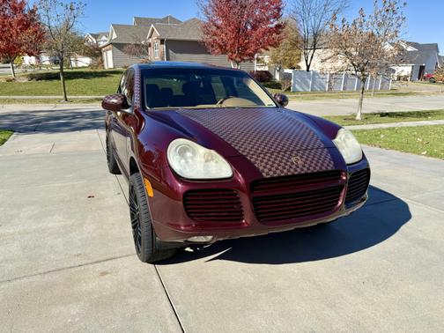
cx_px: 222
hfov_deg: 71.6
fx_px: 308
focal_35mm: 24
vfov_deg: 56.8
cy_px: 166
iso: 80
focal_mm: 6.76
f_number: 1.78
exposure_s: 1/3759
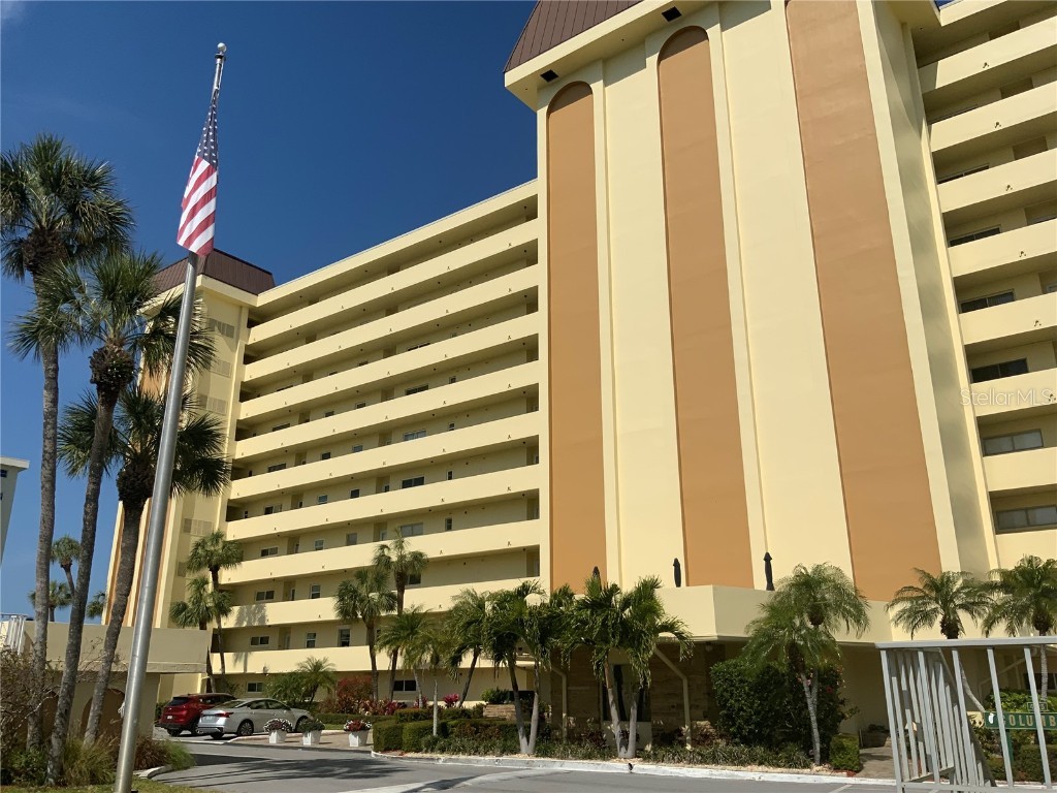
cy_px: 396
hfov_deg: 61.7
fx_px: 886
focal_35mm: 29
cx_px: 528
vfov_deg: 48.2
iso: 20
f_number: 1.8
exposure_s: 1/5814
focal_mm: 3
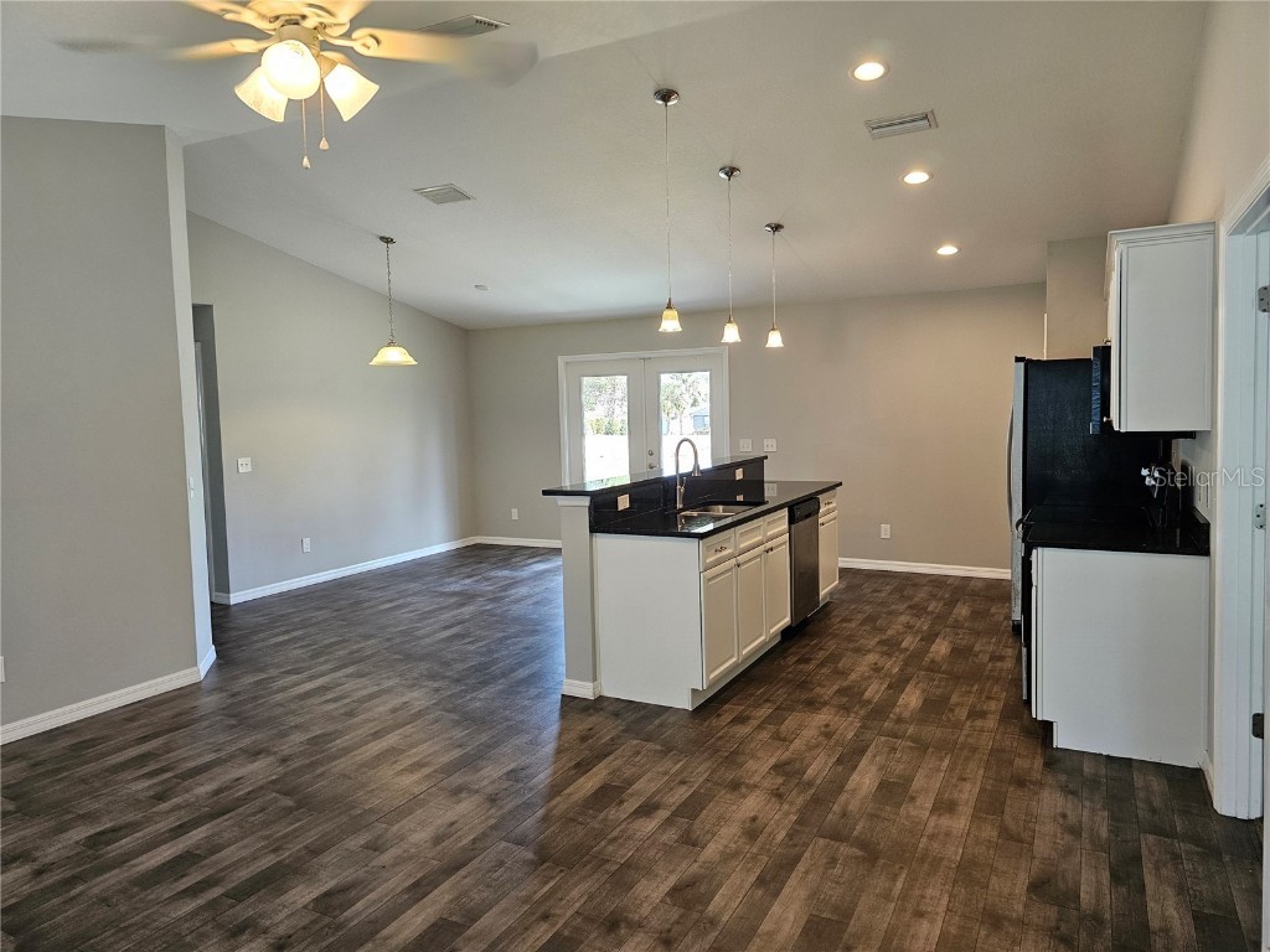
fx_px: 844
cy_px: 476
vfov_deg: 58.9
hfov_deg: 73.9
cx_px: 635
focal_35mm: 23
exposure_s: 1/120
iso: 200
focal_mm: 6.3
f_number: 1.7
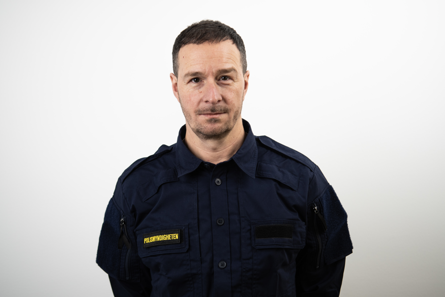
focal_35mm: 60
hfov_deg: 33.4
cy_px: 148
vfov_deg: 22.6
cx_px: 222
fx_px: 742
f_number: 2.8
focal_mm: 40
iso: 100
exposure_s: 1/50
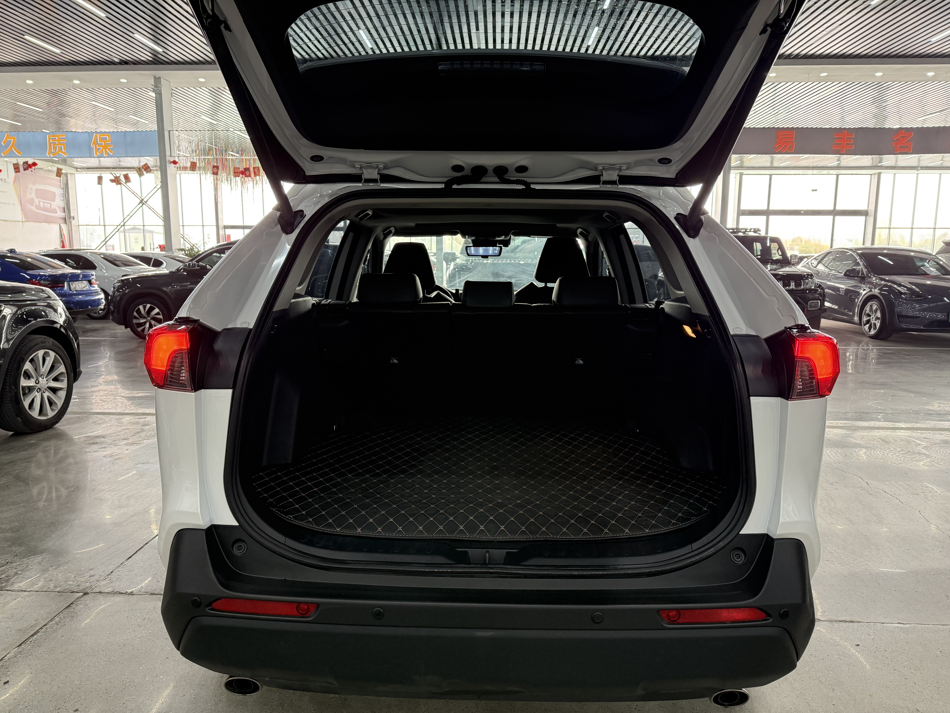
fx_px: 659
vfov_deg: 56.8
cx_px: 475
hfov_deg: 71.6
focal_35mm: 24
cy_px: 356
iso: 250
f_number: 1.78
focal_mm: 6.76
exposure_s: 1/60
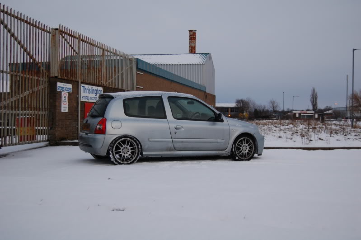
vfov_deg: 34.1
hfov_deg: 49.6
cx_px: 180
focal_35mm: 39
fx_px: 391
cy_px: 120
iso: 400
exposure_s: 1/40
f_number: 4.2
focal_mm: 26
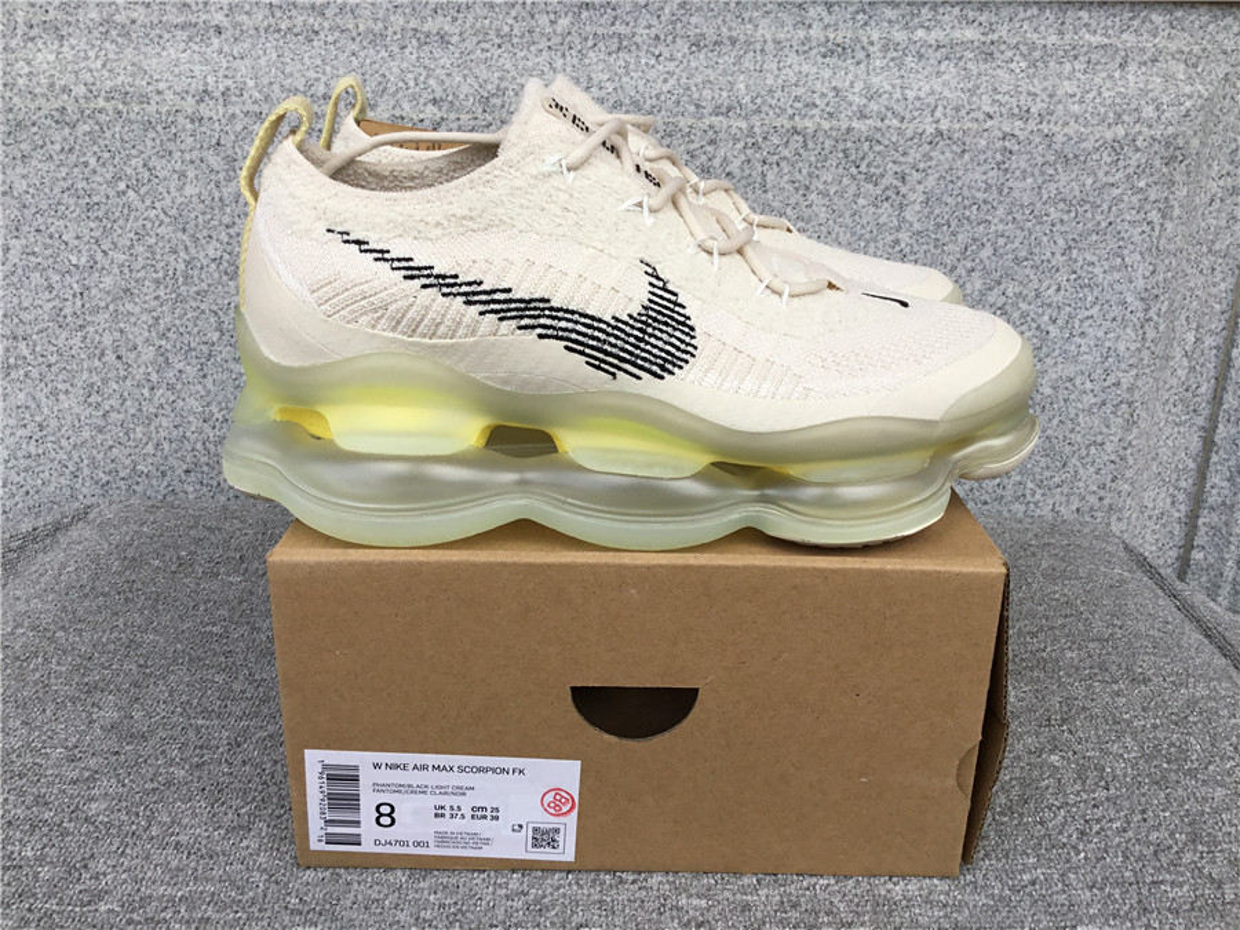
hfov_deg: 58.4
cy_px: 465
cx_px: 620
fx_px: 1110
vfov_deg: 45.4
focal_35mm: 31
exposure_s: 1/259
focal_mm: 3.3
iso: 25
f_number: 2.4
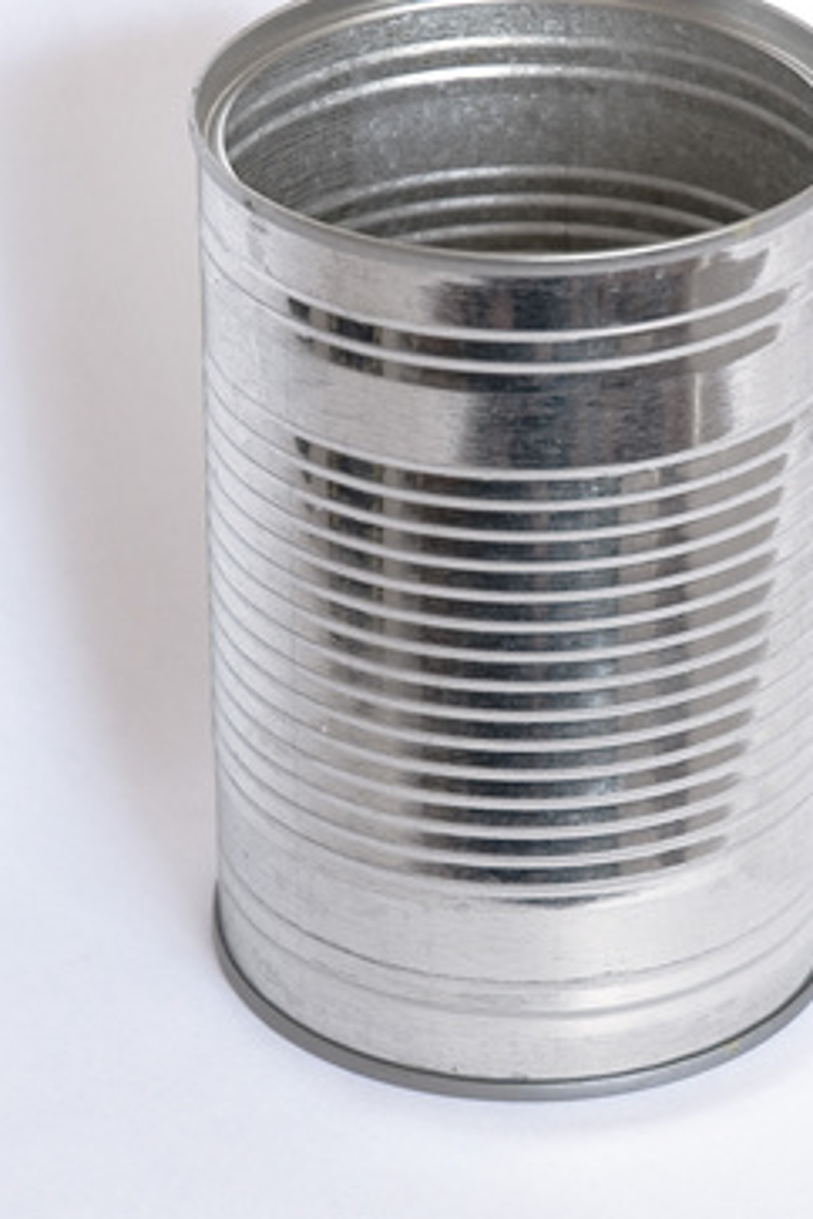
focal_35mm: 139
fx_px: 4708
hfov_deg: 9.9
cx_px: 522
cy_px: 517
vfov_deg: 14.8
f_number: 7.1
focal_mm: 70
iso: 100
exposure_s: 1/3
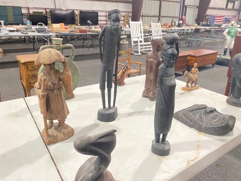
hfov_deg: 67.3
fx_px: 181
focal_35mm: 26
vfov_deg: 53.0
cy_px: 90
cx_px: 120
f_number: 1.8
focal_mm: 4.25
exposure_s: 1/40
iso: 400
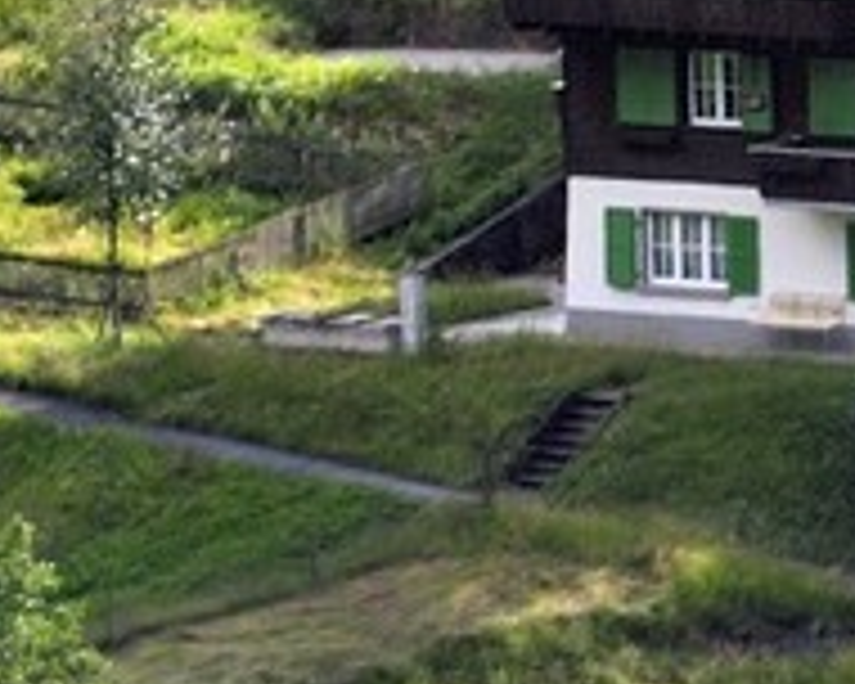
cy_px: -868
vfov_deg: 0.7
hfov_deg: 0.8
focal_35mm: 2368
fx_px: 59922
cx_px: 3190
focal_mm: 200
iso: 100
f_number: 5
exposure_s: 1/200
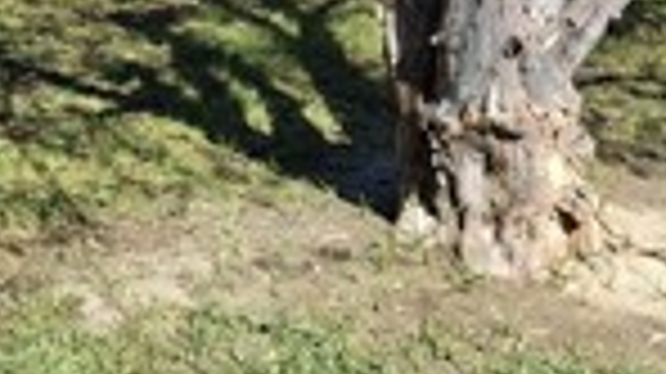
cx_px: -9
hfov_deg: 17.7
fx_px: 2082
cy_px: -379
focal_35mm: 118
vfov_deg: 9.6
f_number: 1.8
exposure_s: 1/1524
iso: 32
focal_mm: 4.69
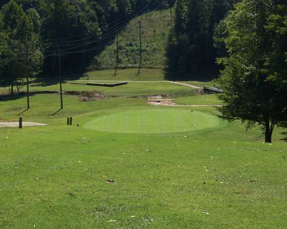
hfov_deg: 22.2
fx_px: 731
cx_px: 148
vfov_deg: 17.9
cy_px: 114
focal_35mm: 86
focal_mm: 13.5
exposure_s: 1/250
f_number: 8
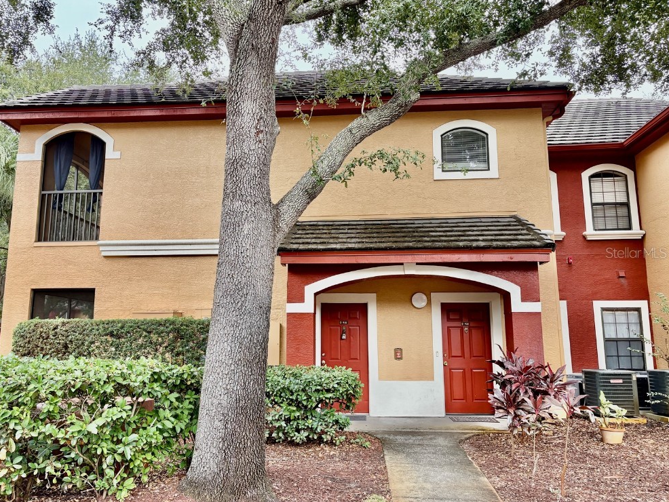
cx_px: 322
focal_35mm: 27
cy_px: 252
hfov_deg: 65.3
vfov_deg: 51.4
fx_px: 522
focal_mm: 5.96
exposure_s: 1/230
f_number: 1.6
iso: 80
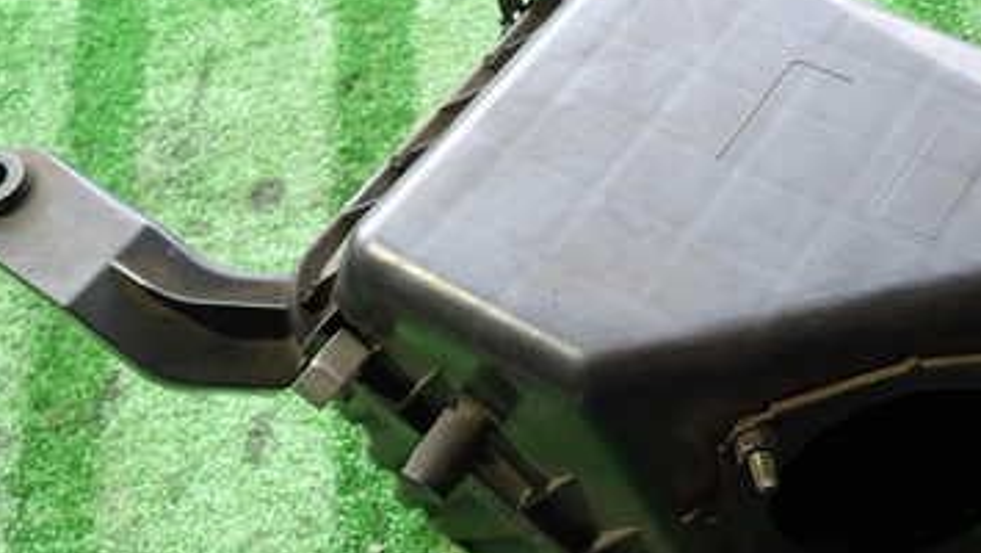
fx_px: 1197
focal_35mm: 46
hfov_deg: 44.0
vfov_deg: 26.0
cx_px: 638
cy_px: 312
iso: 320
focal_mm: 4.5
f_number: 2
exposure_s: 1/30
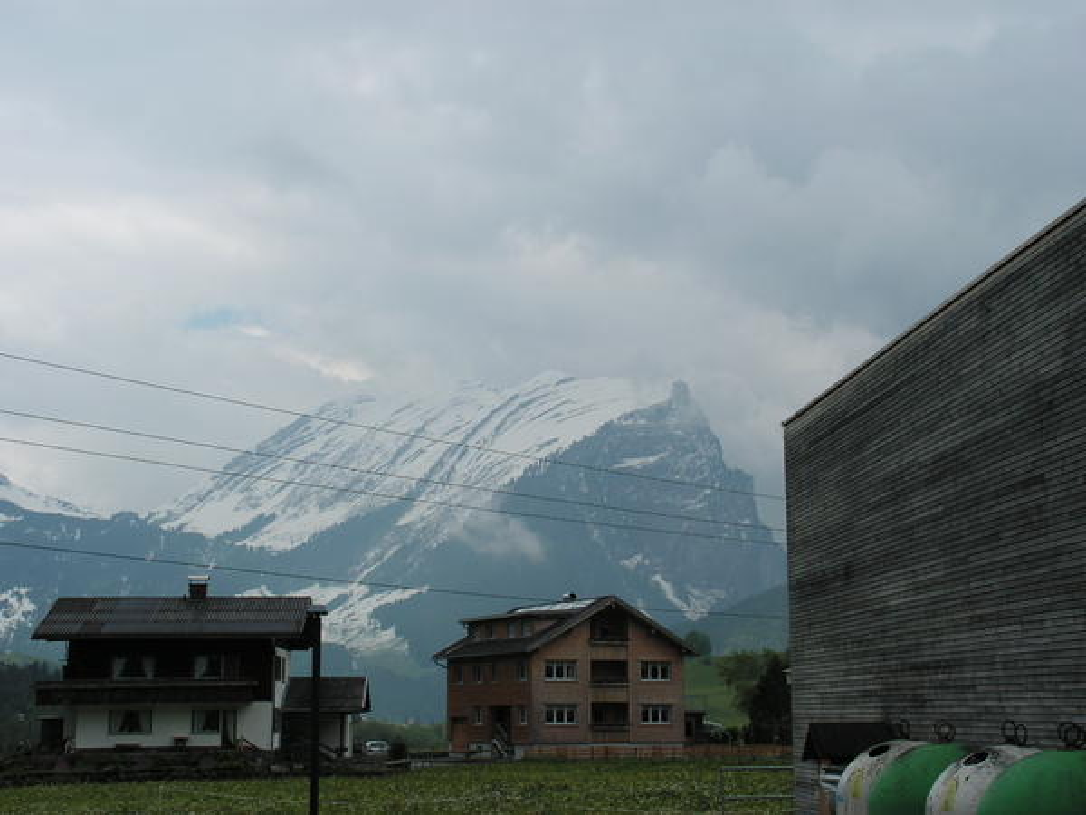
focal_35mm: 57
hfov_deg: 33.8
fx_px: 1788
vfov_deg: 25.7
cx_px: 543
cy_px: 408
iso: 50
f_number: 4.8
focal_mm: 9.6
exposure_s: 1/500
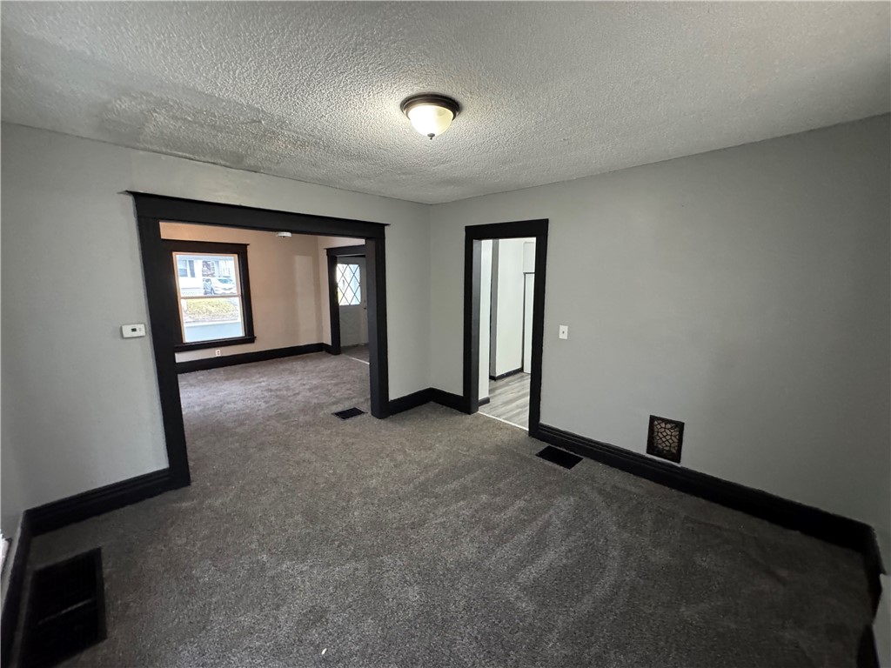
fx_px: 360
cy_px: 334
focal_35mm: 14
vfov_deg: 85.7
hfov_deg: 102.1
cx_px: 446
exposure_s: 1/60
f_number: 2.2
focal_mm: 2.22
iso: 1000
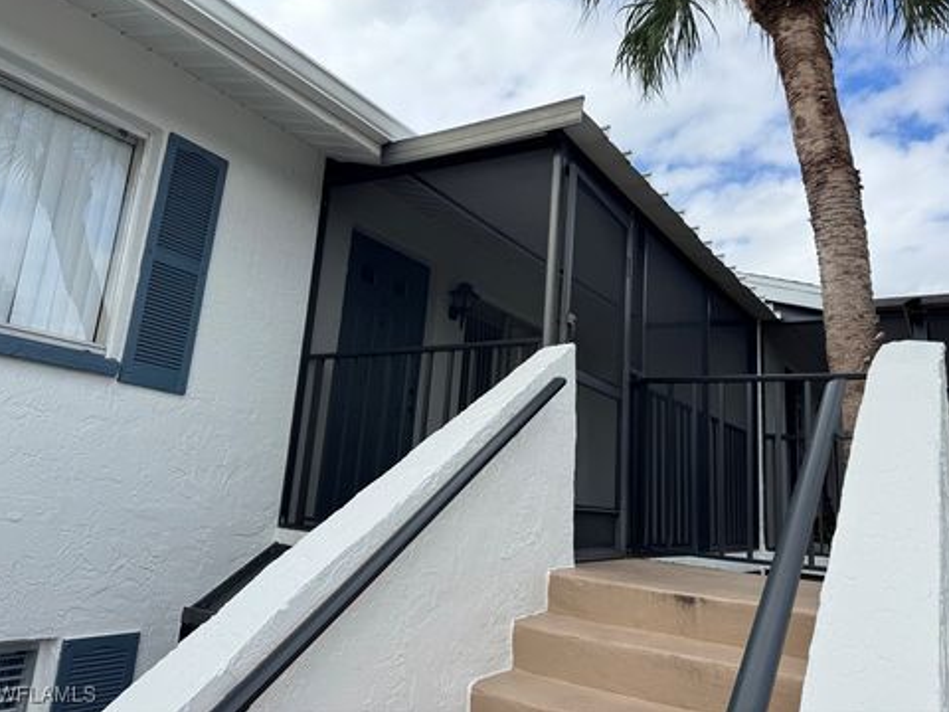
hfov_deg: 69.4
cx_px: 473
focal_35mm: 25
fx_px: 685
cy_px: 345
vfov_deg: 54.9
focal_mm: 6.76
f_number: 1.78
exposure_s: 1/3096
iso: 80
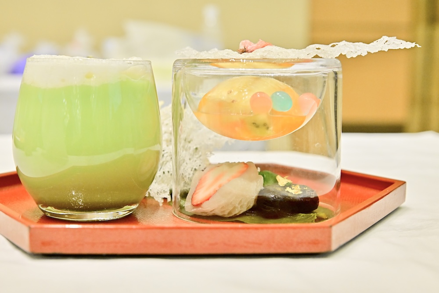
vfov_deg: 22.6
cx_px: 220
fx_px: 732
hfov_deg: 33.4
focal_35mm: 60
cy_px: 146
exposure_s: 1/200
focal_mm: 60
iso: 4000
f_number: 7.1
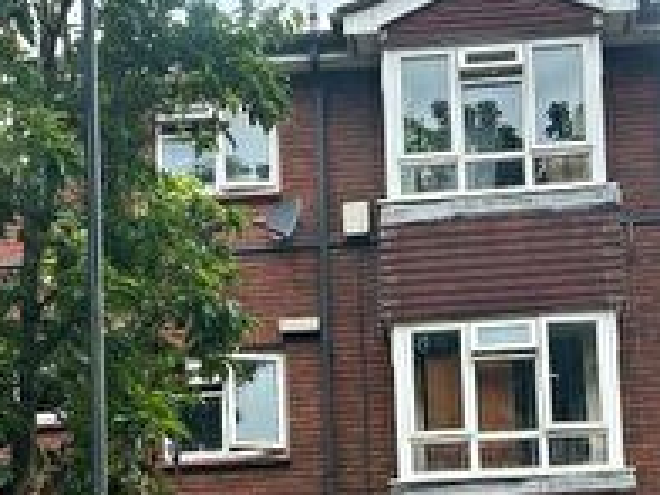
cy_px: 524
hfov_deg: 21.1
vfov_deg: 15.5
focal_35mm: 93
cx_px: 286
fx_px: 1773
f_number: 1.5
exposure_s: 1/803
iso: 50
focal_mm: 5.7
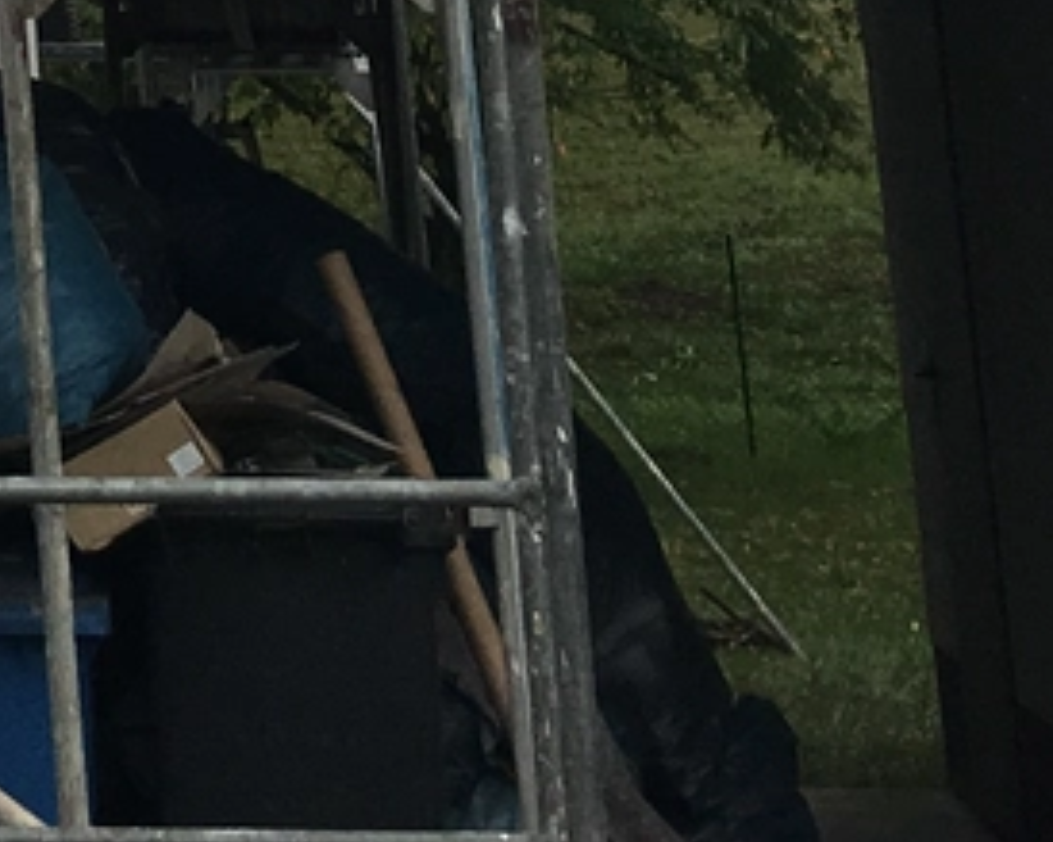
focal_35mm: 155
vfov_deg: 8.9
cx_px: -1026
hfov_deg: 11.3
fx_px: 4829
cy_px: -1232
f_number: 2.2
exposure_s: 1/430
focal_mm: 4.15
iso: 25
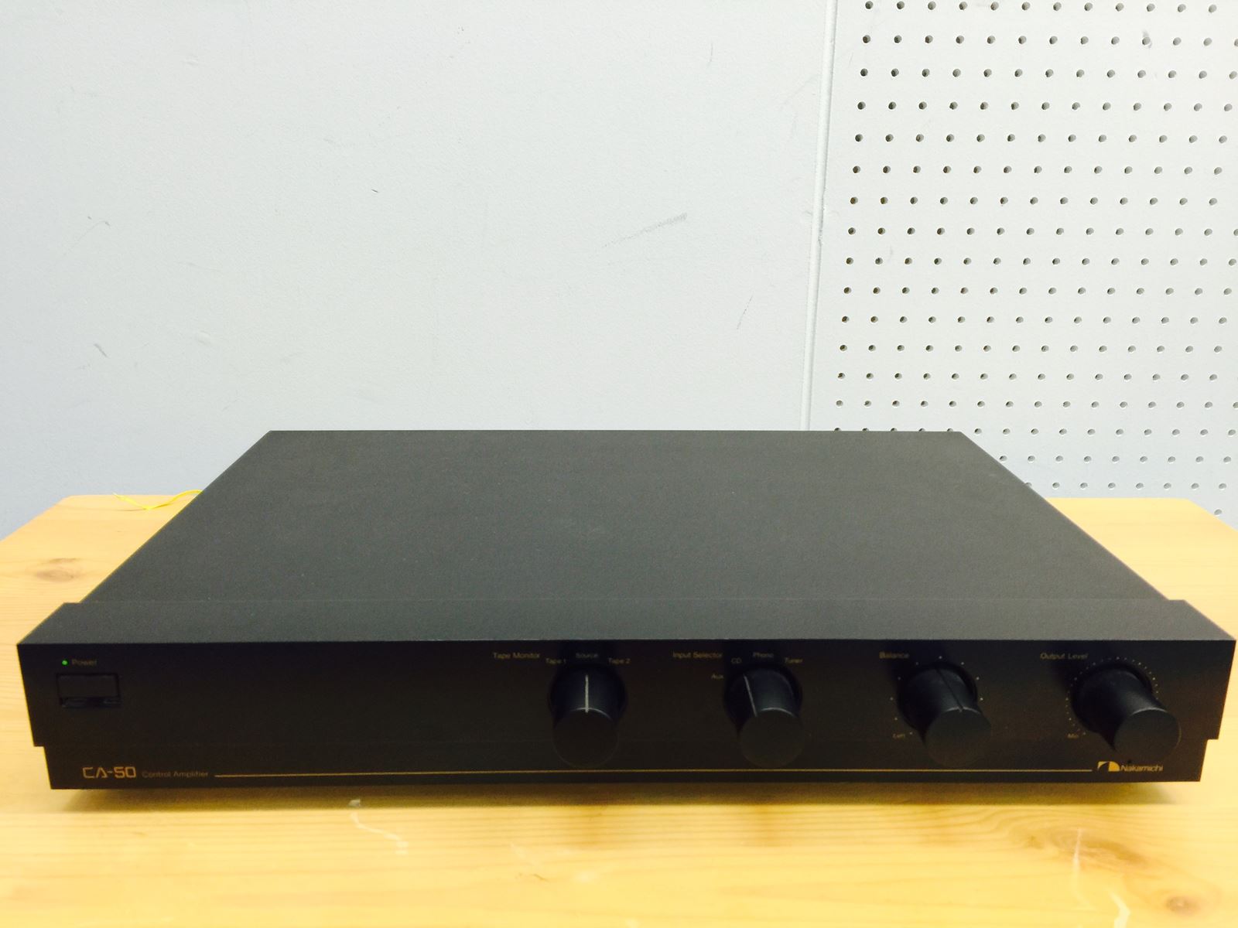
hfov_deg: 61.7
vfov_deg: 48.2
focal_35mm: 29
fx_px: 1037
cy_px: 464
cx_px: 619
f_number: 2.2
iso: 40
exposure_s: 1/17
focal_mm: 4.15
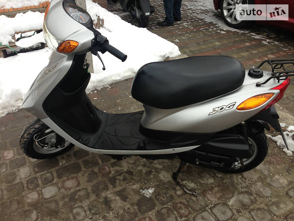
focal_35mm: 33
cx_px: 147
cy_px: 110
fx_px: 280
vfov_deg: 42.9
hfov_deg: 55.4
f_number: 2.4
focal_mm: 4.1
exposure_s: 1/437
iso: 50
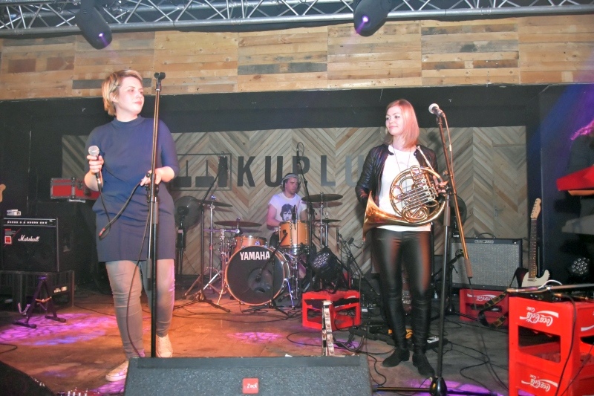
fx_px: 445
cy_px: 198
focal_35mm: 27
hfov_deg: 67.4
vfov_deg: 47.9
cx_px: 297
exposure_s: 1/160
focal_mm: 18
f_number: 4
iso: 4000
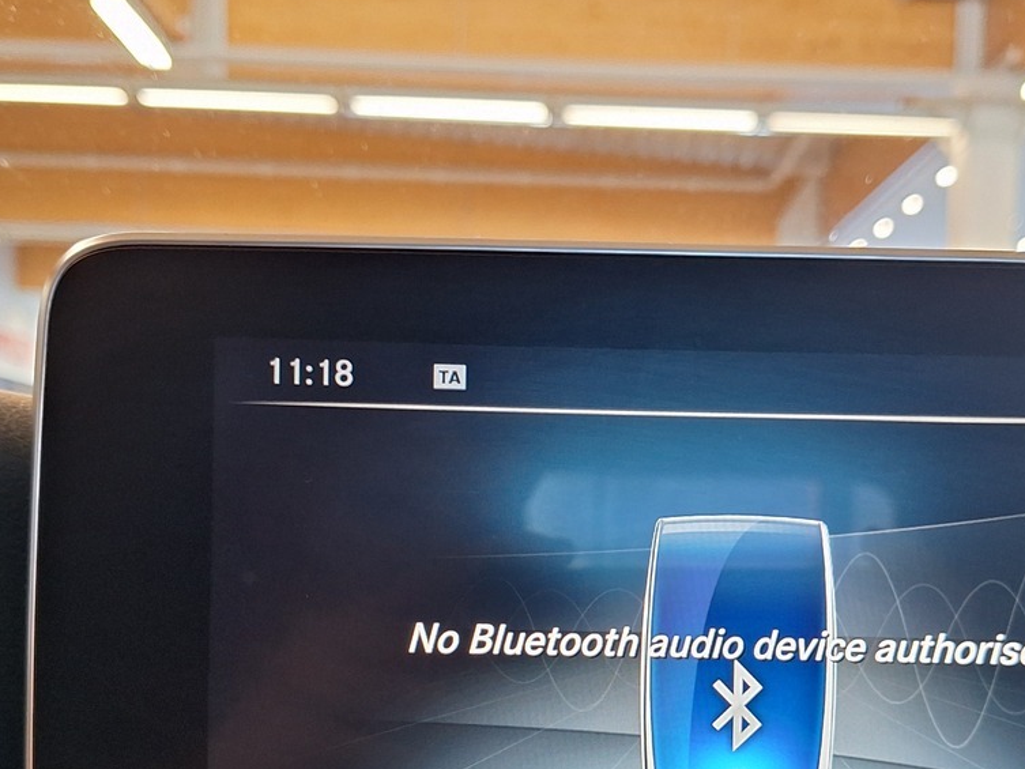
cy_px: 598
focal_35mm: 44
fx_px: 1303
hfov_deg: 42.8
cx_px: 588
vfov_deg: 32.1
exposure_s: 1/50
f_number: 1.8
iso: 160
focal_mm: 5.54
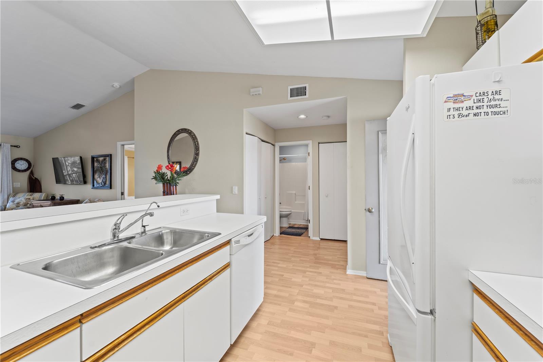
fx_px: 211
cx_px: 272
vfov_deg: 81.2
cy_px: 181
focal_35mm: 14
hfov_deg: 104.3
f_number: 7.1
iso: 64
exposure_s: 1/2.5
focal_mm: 14
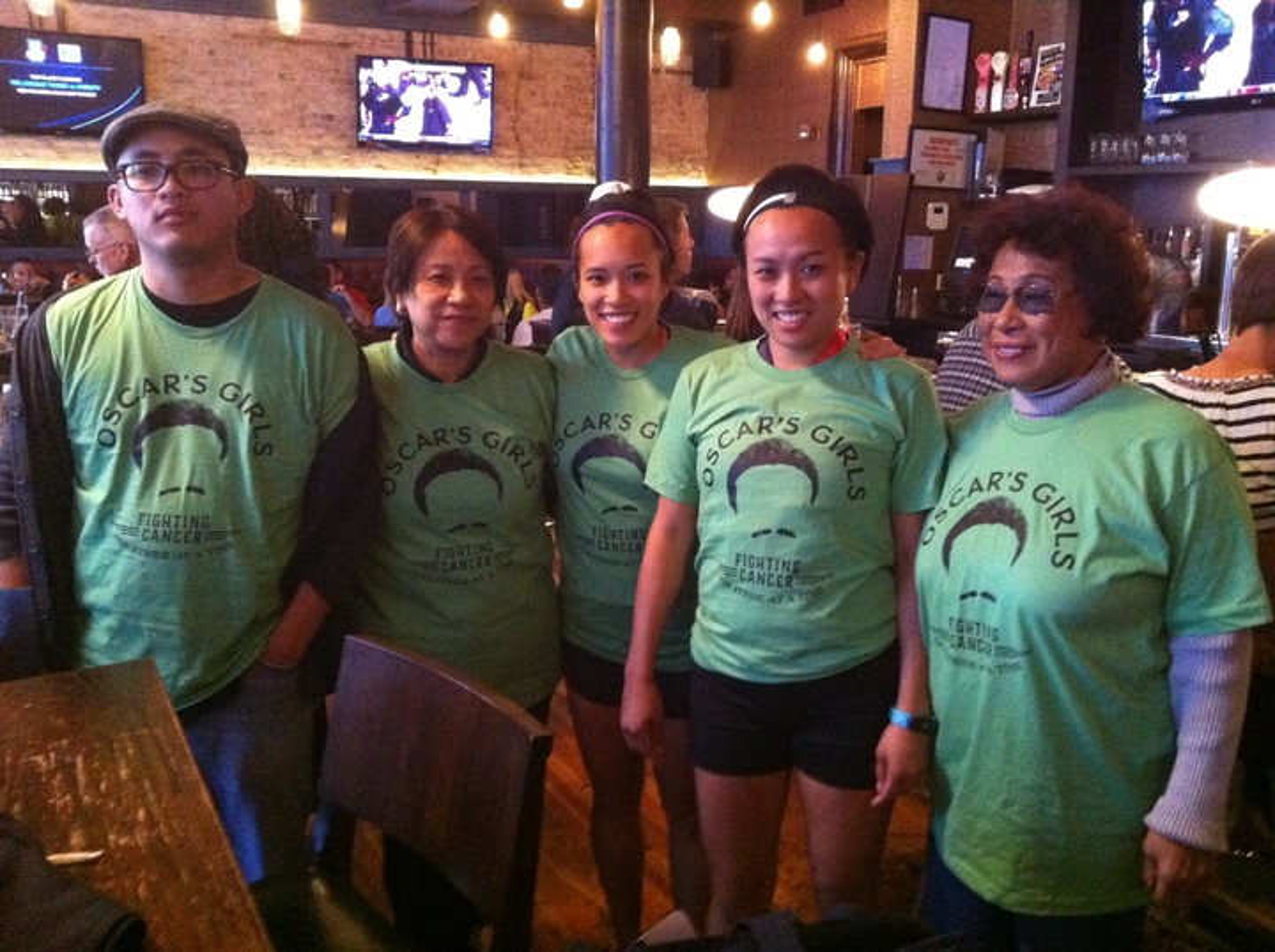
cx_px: 638
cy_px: 476
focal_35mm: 35
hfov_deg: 52.7
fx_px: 1287
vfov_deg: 40.6
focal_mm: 3.85
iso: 1000
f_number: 2.8
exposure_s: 1/15
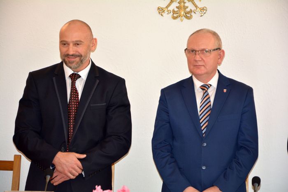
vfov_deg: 10.2
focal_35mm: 135
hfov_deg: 15.2
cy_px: 96
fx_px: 1080
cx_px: 144
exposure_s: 1/60
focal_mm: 90
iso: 1000
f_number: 5.6
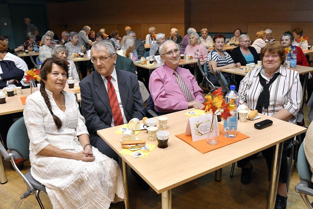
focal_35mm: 30
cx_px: 156
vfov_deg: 43.6
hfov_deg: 61.9
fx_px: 261
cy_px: 104
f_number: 6.3
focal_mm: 20
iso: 1600
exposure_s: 1/125
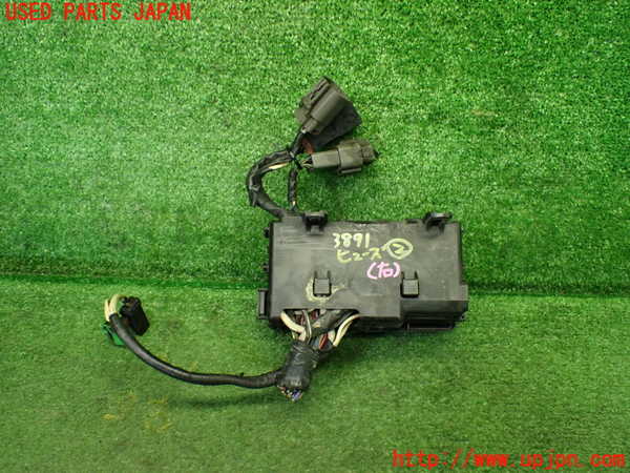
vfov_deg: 46.8
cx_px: 315
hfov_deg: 60.0
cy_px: 236
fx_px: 546
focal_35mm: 30
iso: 800
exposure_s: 1/125
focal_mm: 5.4
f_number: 2.3
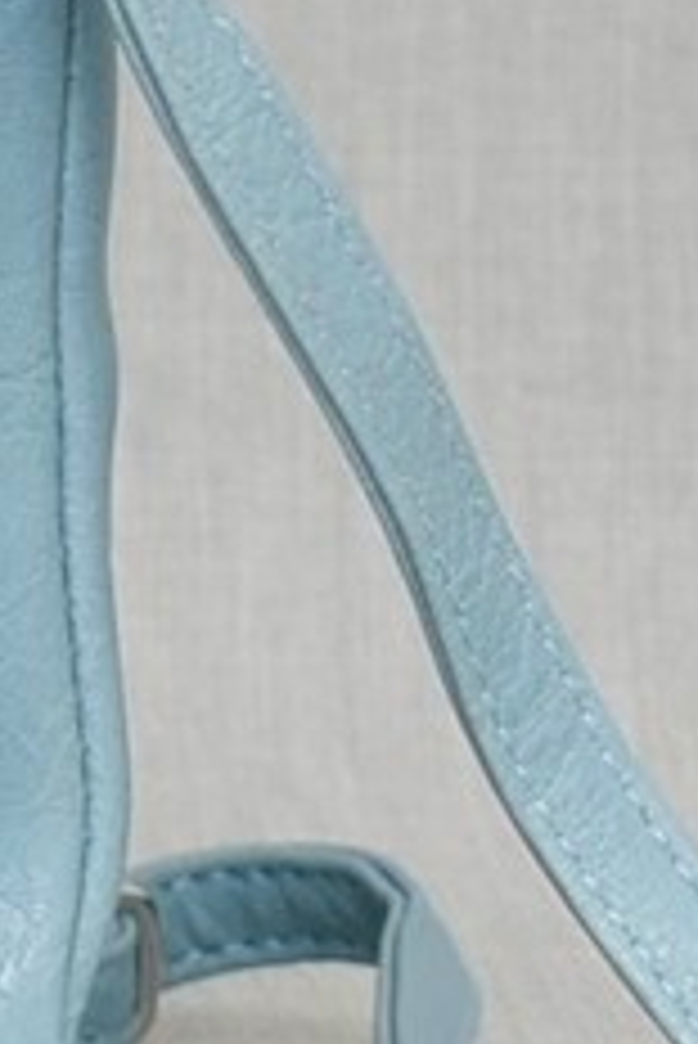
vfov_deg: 4.5
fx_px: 13234
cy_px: 99
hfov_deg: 3.0
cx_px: -910
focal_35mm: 456
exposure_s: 1/60
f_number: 5.6
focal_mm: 55
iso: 100
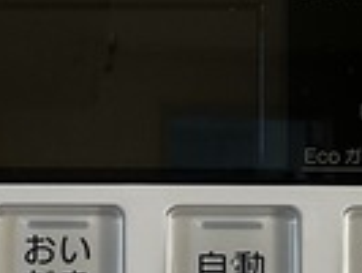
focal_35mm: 131
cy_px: 254
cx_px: 19
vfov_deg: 11.3
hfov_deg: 14.8
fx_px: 1371
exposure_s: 1/86
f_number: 1.8
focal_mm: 3
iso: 64
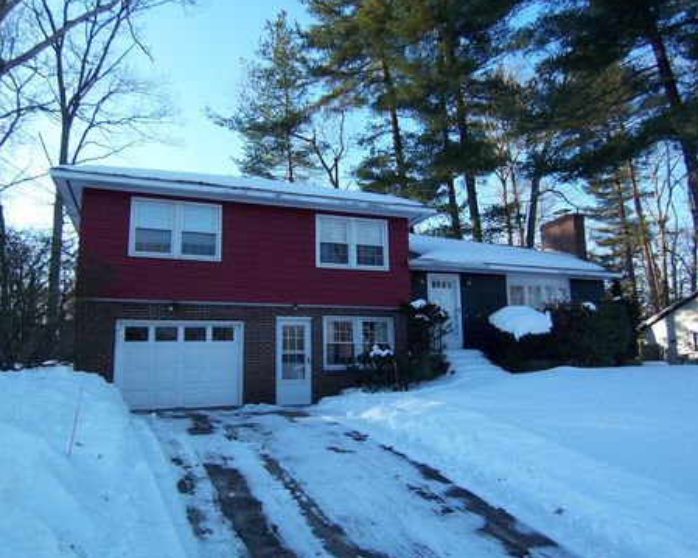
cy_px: 285
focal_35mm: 25
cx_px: 337
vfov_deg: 56.8
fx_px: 516
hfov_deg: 68.1
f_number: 2.8
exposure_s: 1/250
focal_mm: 3.8
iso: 64
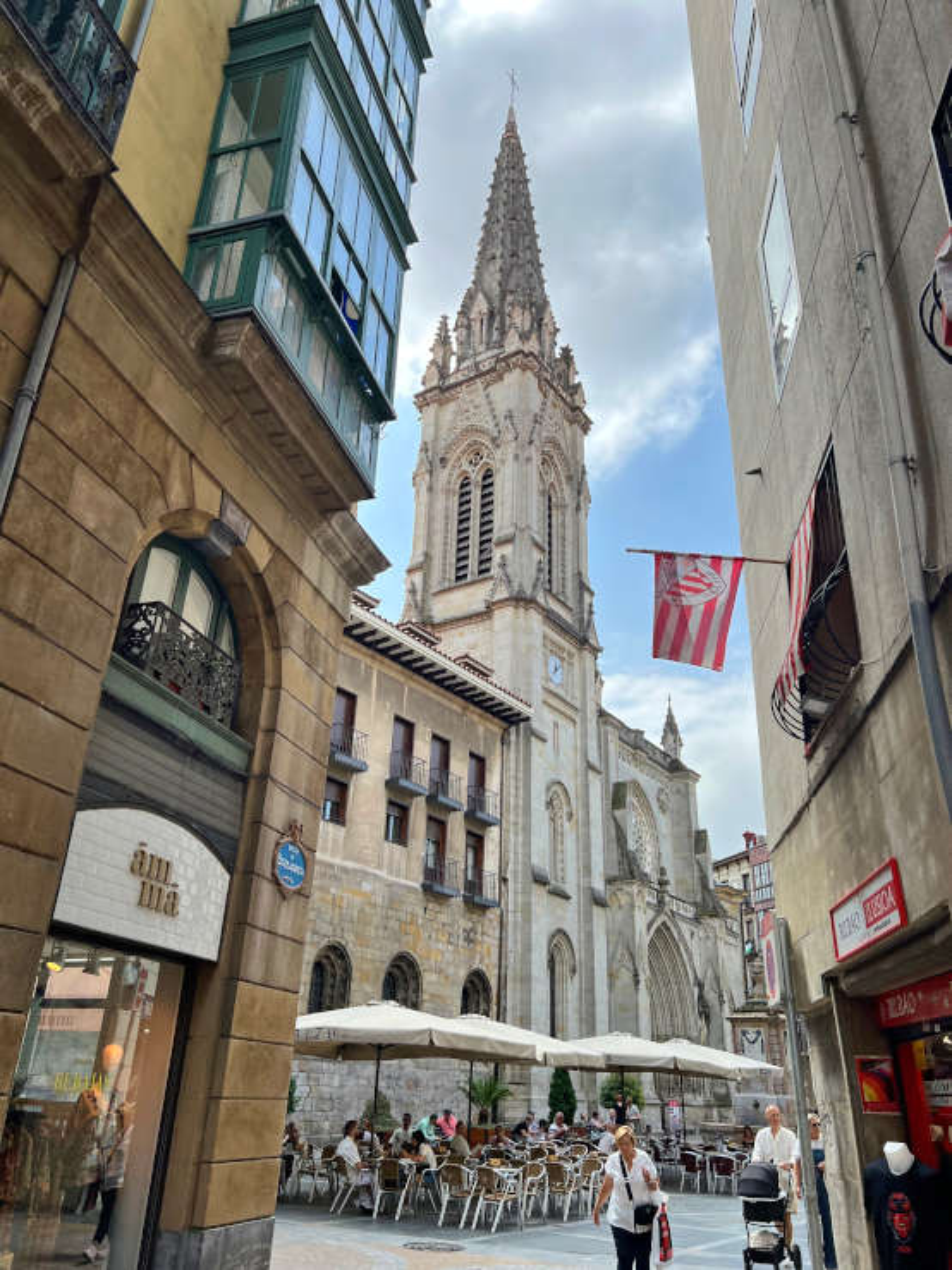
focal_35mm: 26
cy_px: 635
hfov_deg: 53.0
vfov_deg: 67.3
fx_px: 954
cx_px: 476
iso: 50
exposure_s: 1/1838
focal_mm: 5.7
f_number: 1.5
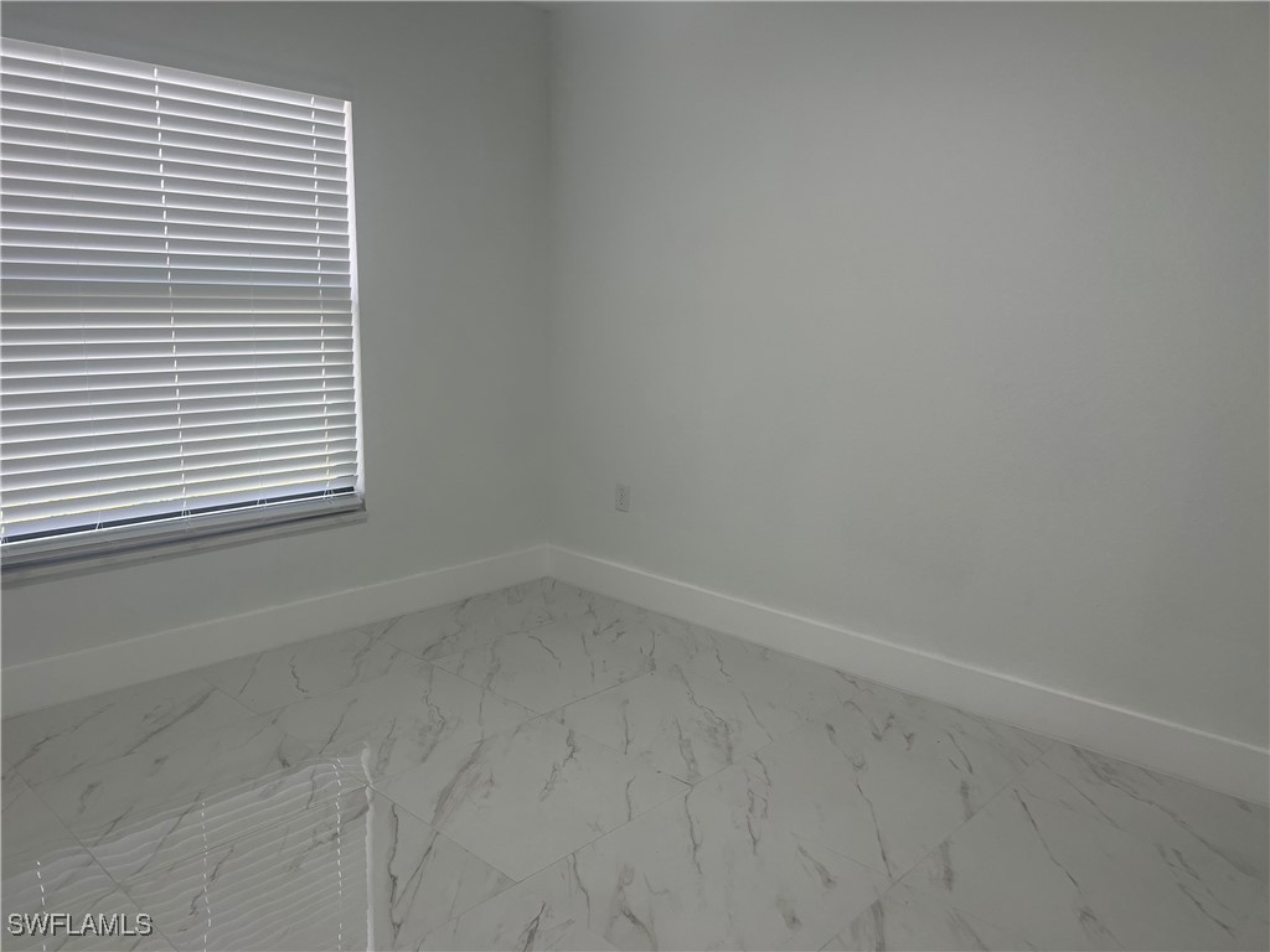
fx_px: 954
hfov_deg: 67.3
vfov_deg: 53.1
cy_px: 476
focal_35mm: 26
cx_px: 635
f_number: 1.5
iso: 32
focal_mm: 5.7
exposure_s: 1/120
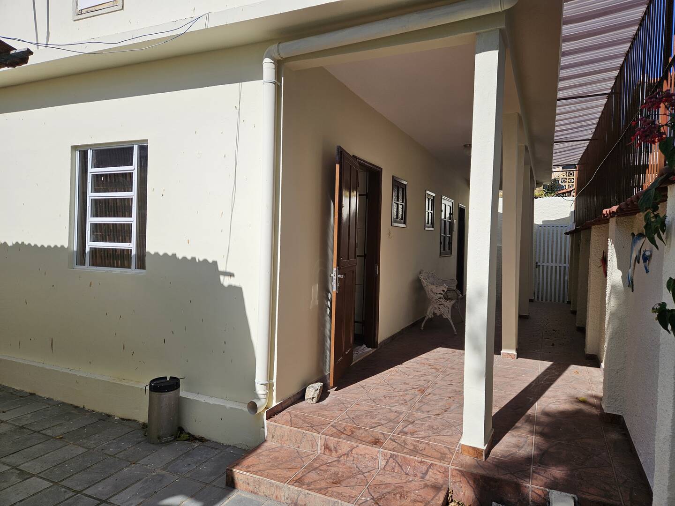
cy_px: 253
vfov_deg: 58.9
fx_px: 448
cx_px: 338
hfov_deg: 73.9
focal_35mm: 23
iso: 25
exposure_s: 1/2510
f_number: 1.8
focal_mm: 5.4
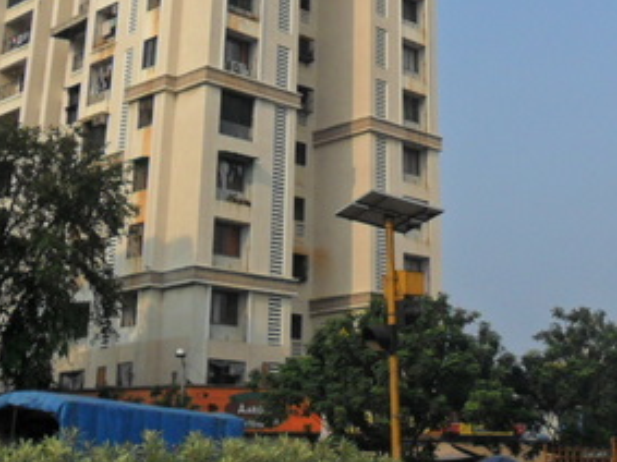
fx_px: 1087
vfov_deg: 23.0
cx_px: 443
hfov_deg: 31.3
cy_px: -7
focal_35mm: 61
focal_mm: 4.9
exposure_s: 1/180
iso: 100
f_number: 8.9
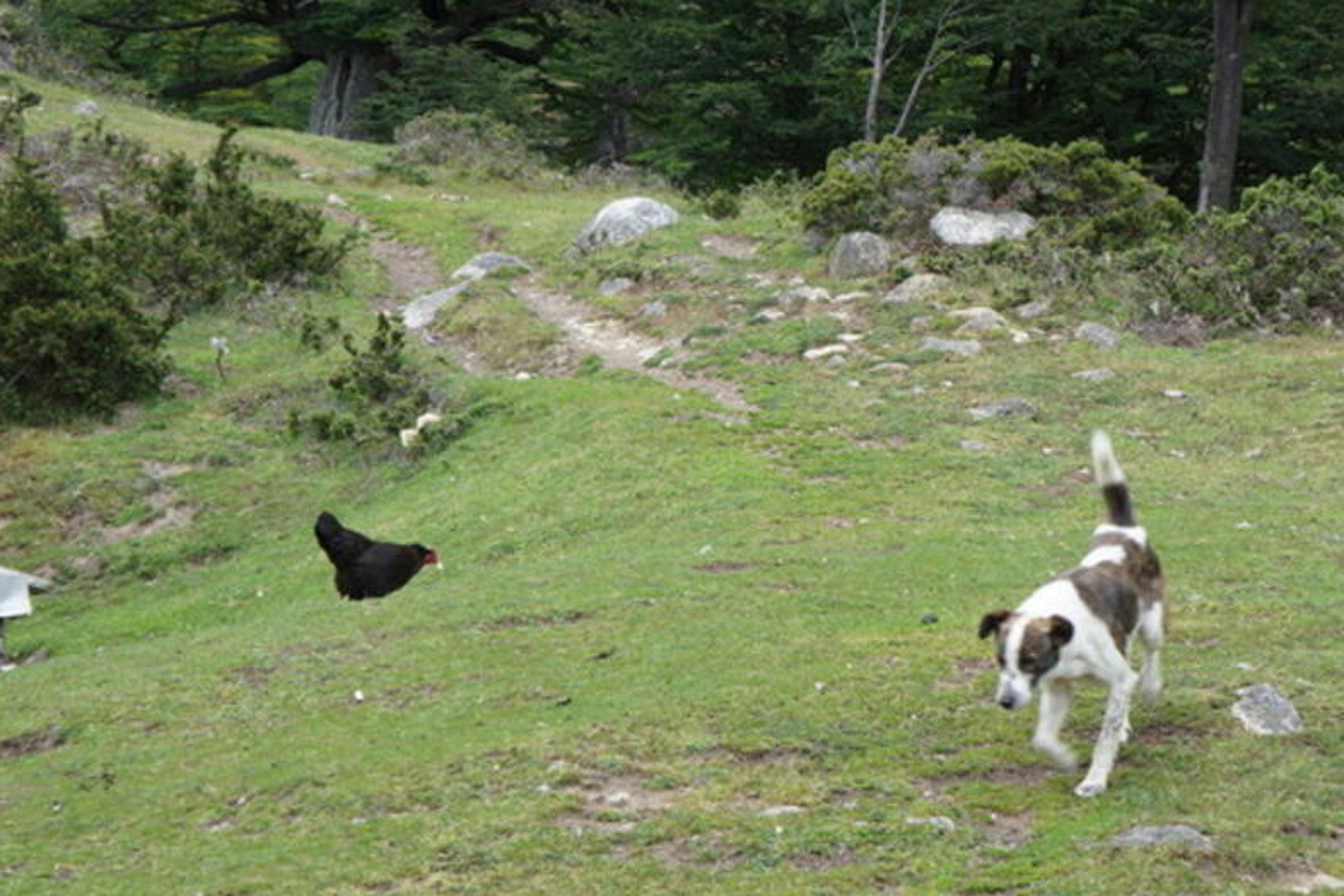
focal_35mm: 122
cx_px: 746
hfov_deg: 16.8
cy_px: 445
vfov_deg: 11.2
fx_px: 4555
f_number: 4.5
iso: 125
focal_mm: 40
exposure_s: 1/80
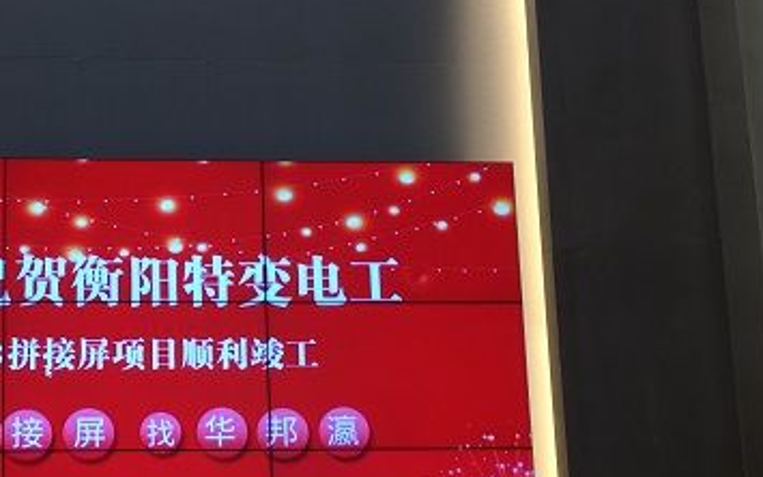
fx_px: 1081
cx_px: 129
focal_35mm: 52
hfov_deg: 37.2
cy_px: 370
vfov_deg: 24.5
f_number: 2.2
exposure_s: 1/50
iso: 32
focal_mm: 4.15
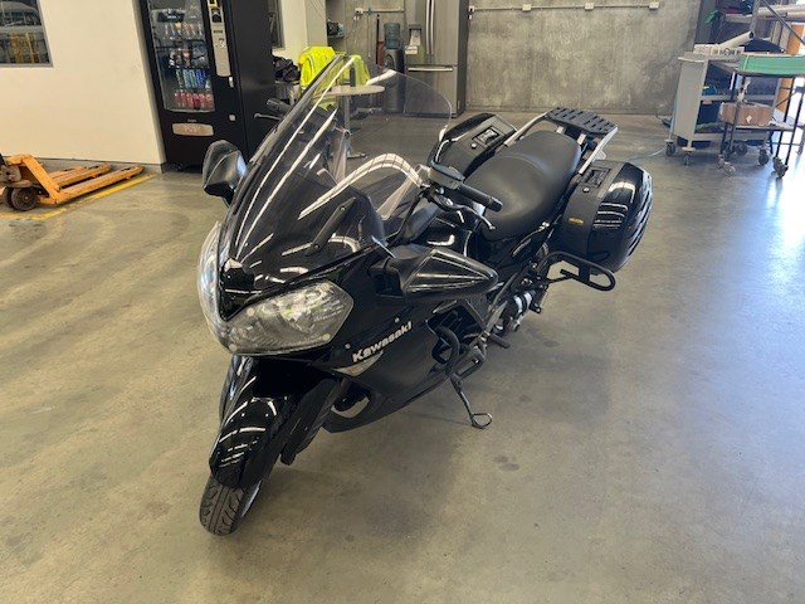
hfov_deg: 67.3
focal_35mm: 26
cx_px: 402
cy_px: 302
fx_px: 605
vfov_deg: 53.1
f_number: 1.6
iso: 125
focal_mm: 5.1
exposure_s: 1/100
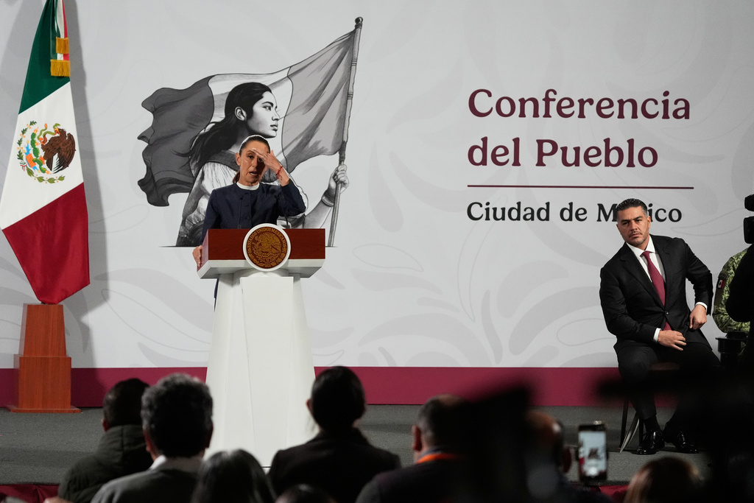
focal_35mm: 200
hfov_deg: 10.3
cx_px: 377
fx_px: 4189
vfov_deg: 6.9
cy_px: 252
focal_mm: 200
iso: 5000
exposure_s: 1/250
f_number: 6.3
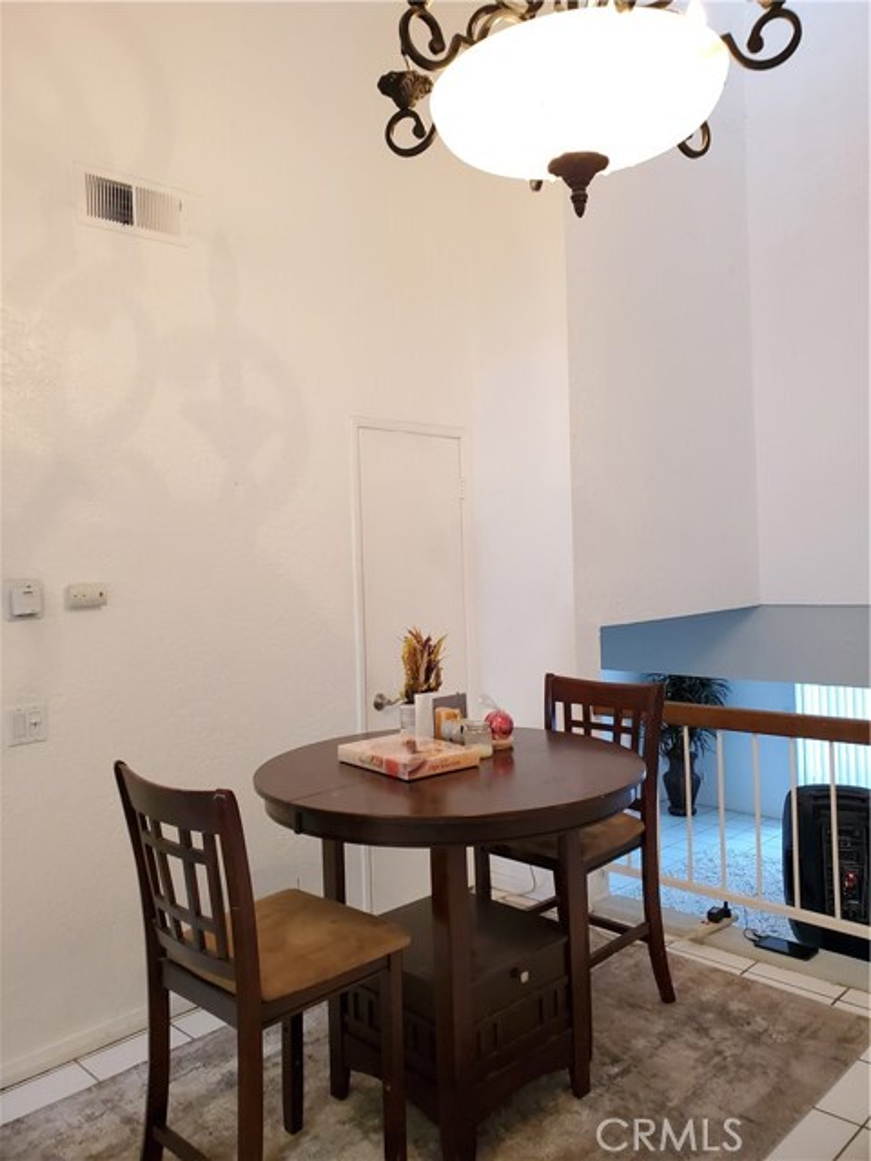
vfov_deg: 67.3
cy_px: 580
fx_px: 872
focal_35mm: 26
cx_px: 436
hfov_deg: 53.1
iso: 400
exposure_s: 1/40
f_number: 2.4
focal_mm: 4.3
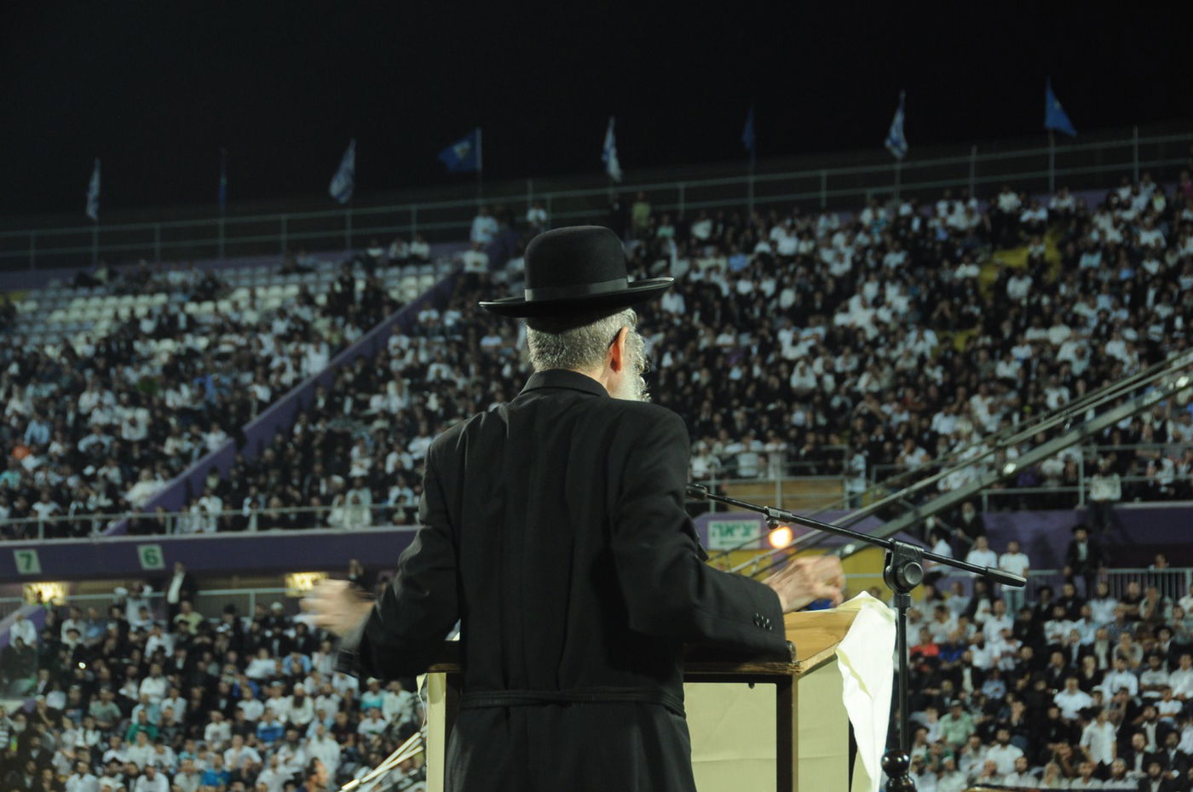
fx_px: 3078
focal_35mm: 93
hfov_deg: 21.9
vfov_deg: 14.7
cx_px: 596
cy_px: 396
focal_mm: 62
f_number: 5
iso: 640
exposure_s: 1/40
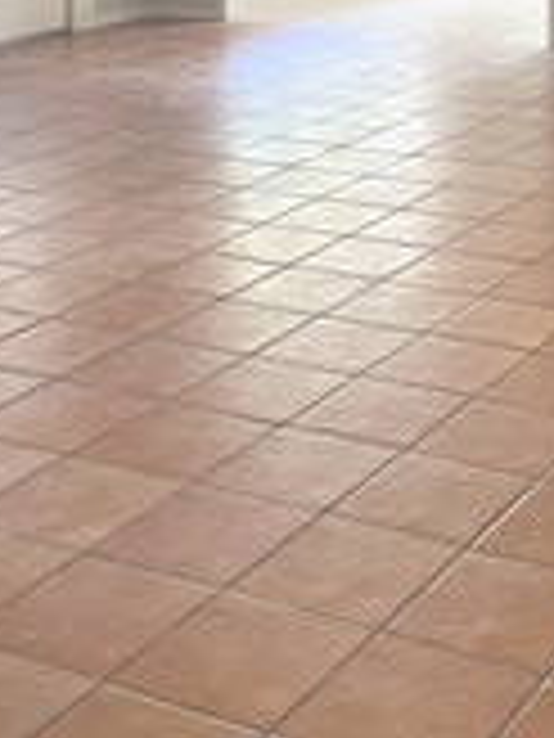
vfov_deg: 23.1
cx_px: 559
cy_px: -194
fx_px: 1622
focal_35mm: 76
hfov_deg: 18.8
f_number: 1.6
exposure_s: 1/60
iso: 80
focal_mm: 5.1
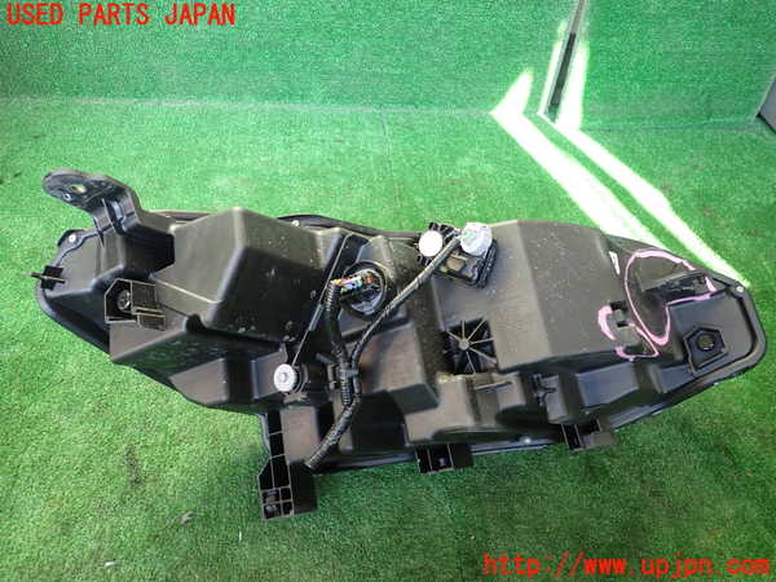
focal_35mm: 25
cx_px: 388
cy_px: 291
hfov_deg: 69.4
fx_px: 560
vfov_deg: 54.9
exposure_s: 1/80
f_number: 2
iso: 200
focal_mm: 4.5
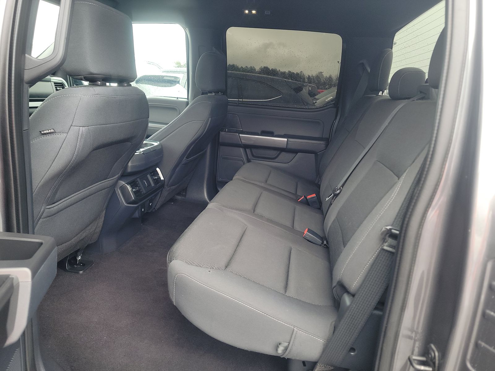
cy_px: 186
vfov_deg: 56.8
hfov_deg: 71.6
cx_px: 248
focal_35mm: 24
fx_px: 343
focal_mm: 6.7
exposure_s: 1/59
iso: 92
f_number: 1.8
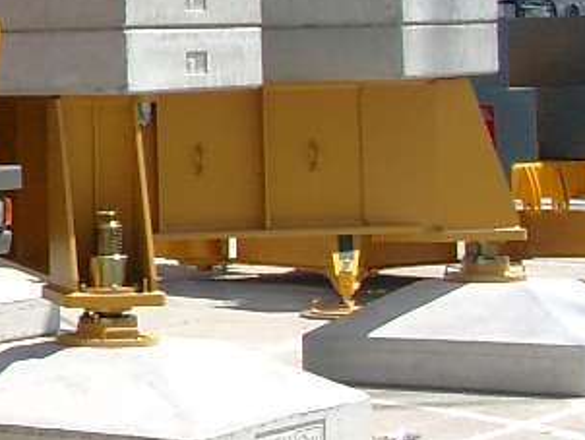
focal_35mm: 144
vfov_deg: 10.2
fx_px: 2435
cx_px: -575
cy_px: -14
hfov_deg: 12.2
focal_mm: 7.13
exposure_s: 1/648
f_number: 4
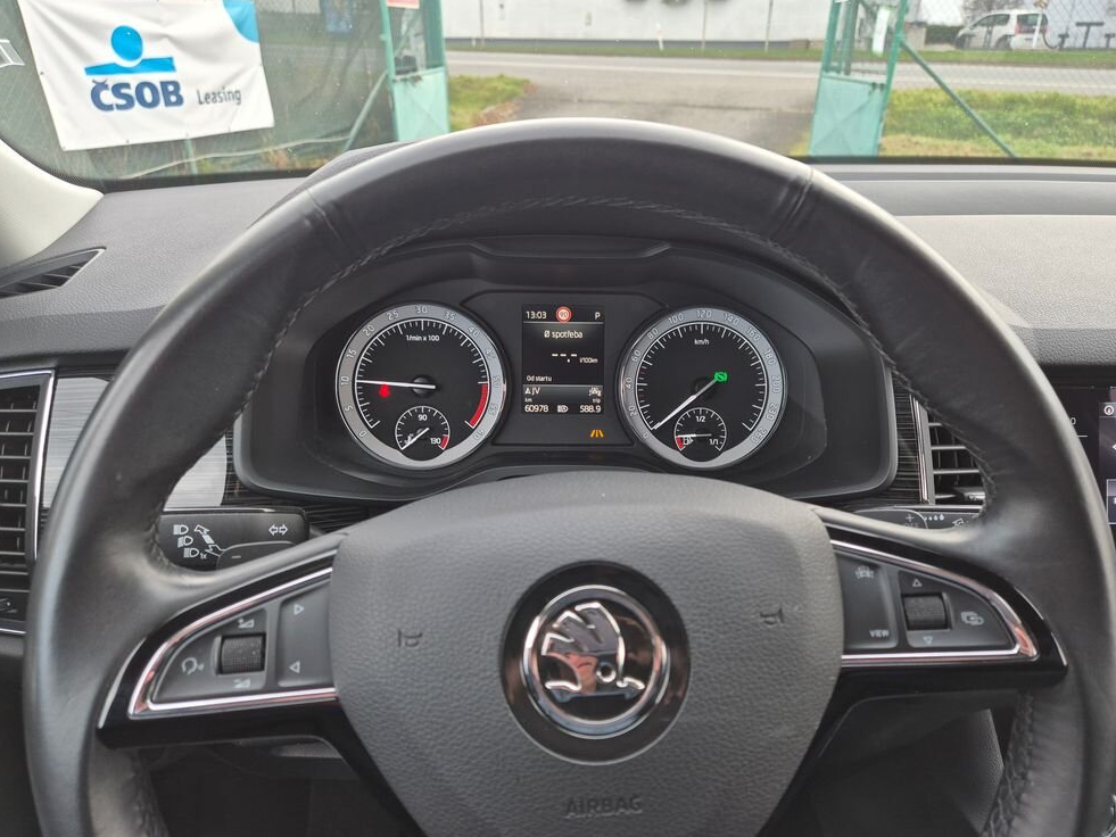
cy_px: 412
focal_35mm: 24
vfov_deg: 56.8
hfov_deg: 71.6
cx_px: 578
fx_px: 774
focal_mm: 5.4
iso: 64
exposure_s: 1/180
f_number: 1.8
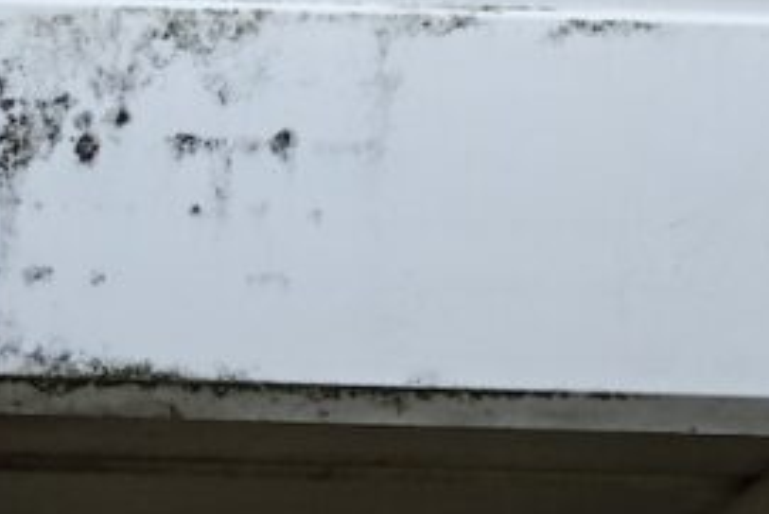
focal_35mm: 2270
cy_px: -334
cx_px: 465
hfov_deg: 0.9
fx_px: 48513
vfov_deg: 0.6
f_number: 5.6
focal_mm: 400
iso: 800
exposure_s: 1/500
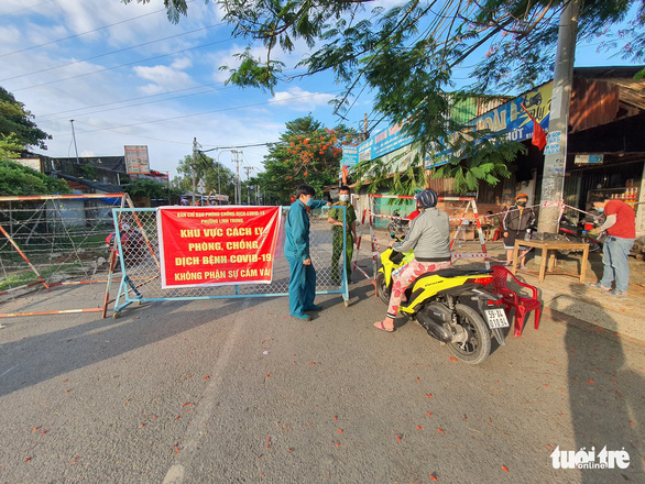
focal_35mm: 13
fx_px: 242
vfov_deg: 90.0
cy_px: 242
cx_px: 322
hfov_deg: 106.2
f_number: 2.2
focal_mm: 1.8
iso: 50
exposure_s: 1/309
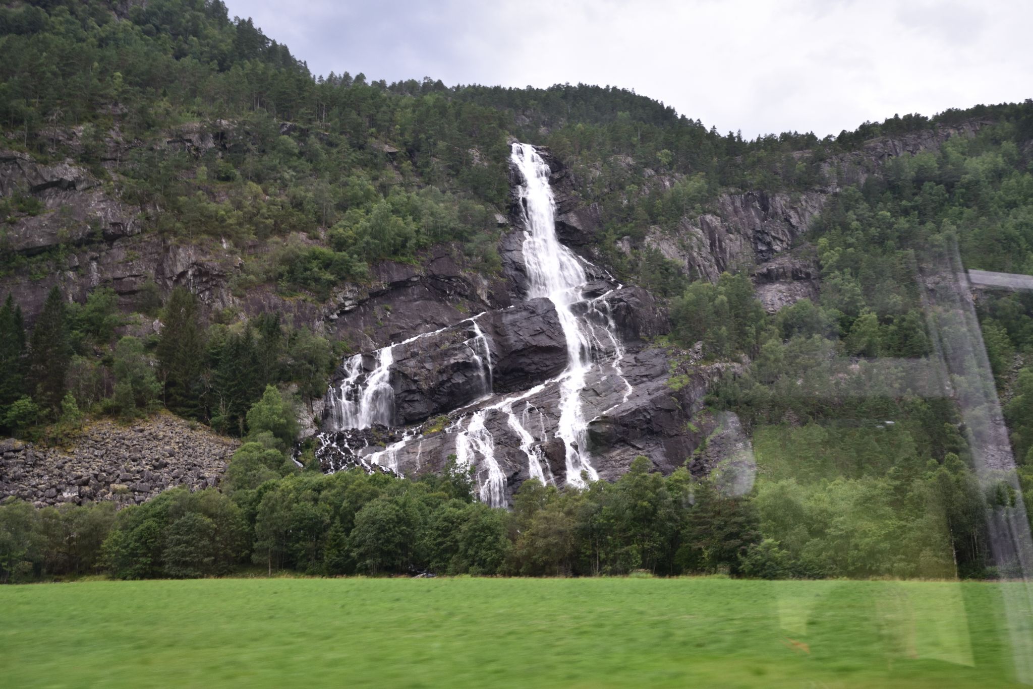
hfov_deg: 55.8
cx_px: 516
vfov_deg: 38.9
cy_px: 344
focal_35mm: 34
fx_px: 976
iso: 1250
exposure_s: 1/40
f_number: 11
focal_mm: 34
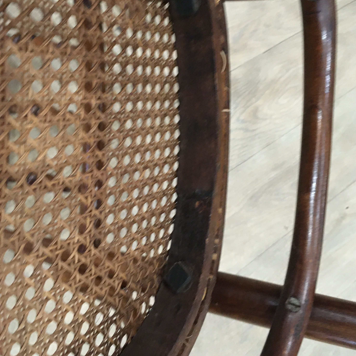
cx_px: 182
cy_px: 132
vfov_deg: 46.8
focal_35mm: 35
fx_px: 407
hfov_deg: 47.2
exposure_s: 1/17
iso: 200
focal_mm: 4.15
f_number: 2.2
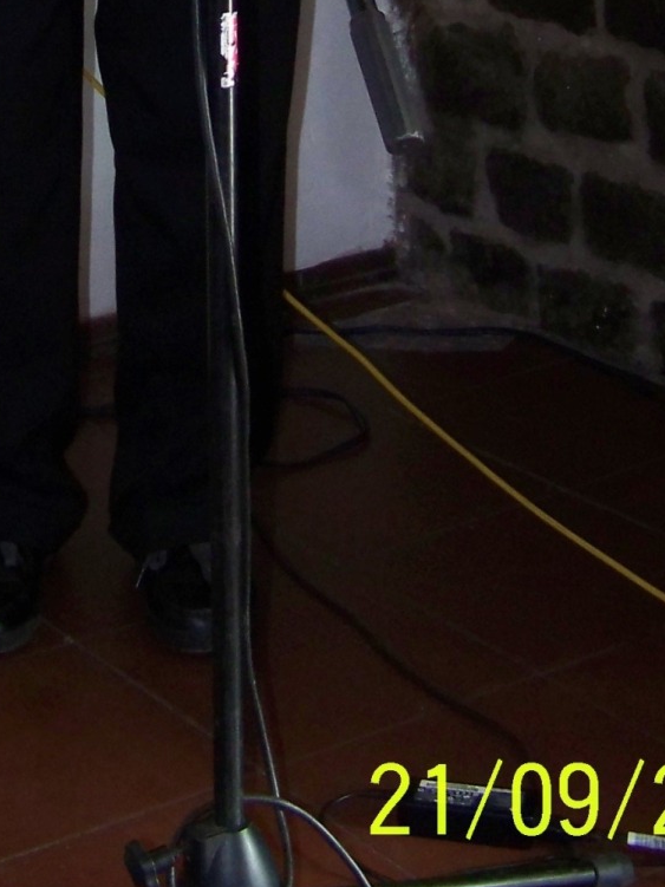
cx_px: 146
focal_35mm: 95
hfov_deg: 15.5
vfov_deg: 19.4
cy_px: -204
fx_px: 2434
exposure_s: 1/30
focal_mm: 5.85
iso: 200
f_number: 2.8
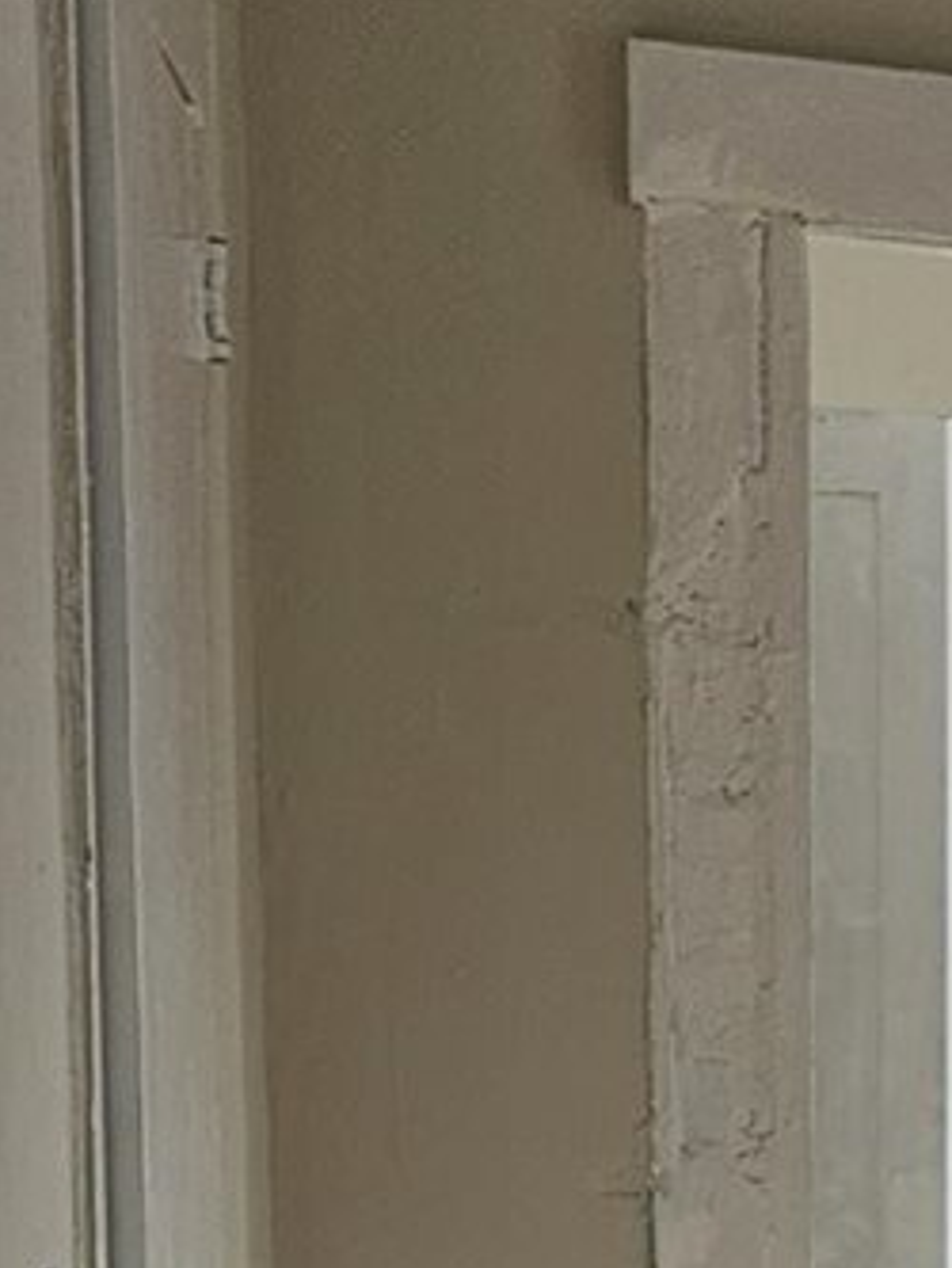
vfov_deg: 11.7
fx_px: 5827
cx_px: 2795
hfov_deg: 8.1
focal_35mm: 159
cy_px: 2106
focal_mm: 5.4
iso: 25
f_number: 1.8
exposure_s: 1/120
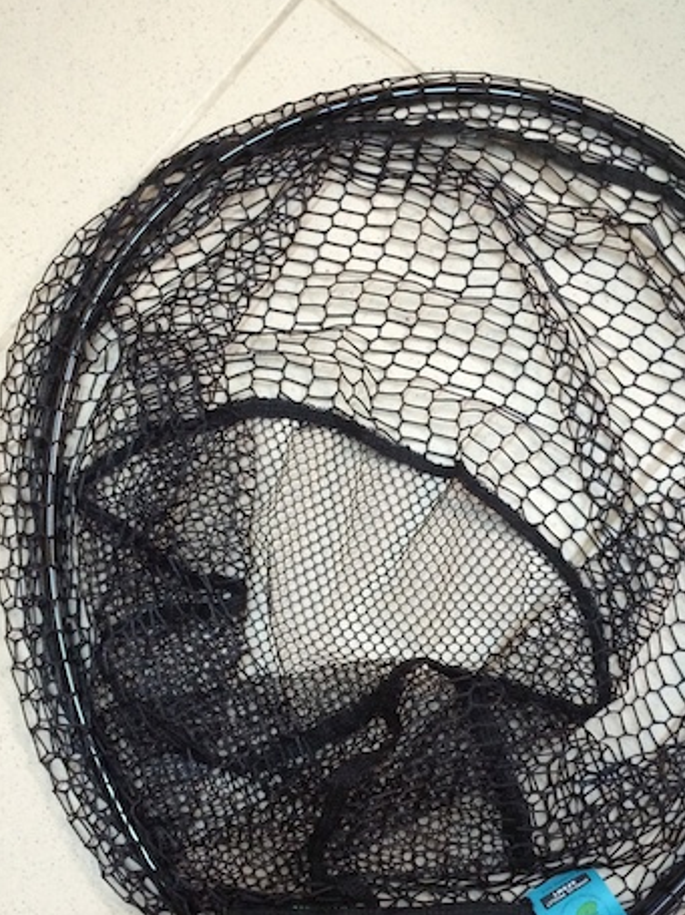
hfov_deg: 32.7
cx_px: 428
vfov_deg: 42.5
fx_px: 1161
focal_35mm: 44
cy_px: 600
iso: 250
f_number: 2.2
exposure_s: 1/30
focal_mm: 4.12
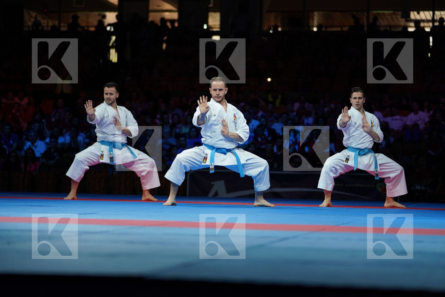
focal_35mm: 109
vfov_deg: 12.6
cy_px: 148
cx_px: 222
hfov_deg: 18.8
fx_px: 1347
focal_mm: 109
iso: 400
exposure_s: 1/500
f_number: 2.8
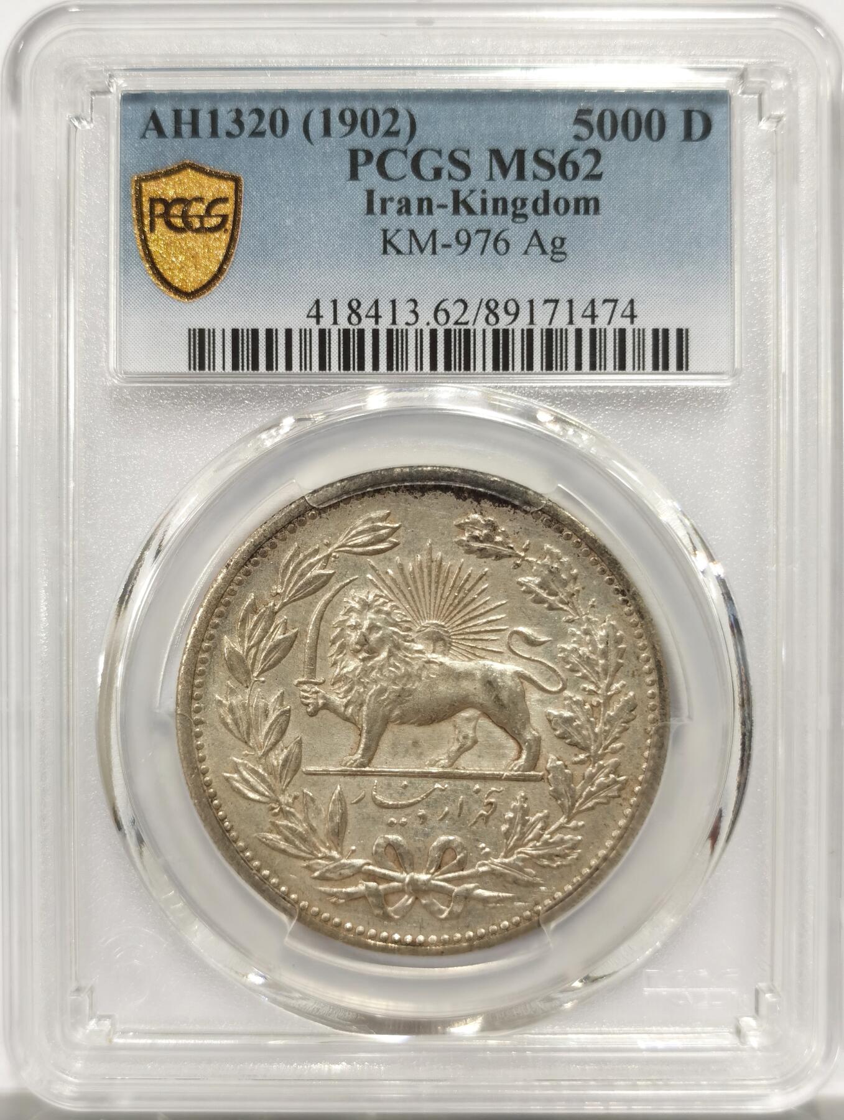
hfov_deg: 27.1
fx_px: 1750
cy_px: 560
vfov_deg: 35.5
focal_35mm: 54
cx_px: 422
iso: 100
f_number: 16
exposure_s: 1/100
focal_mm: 5.56
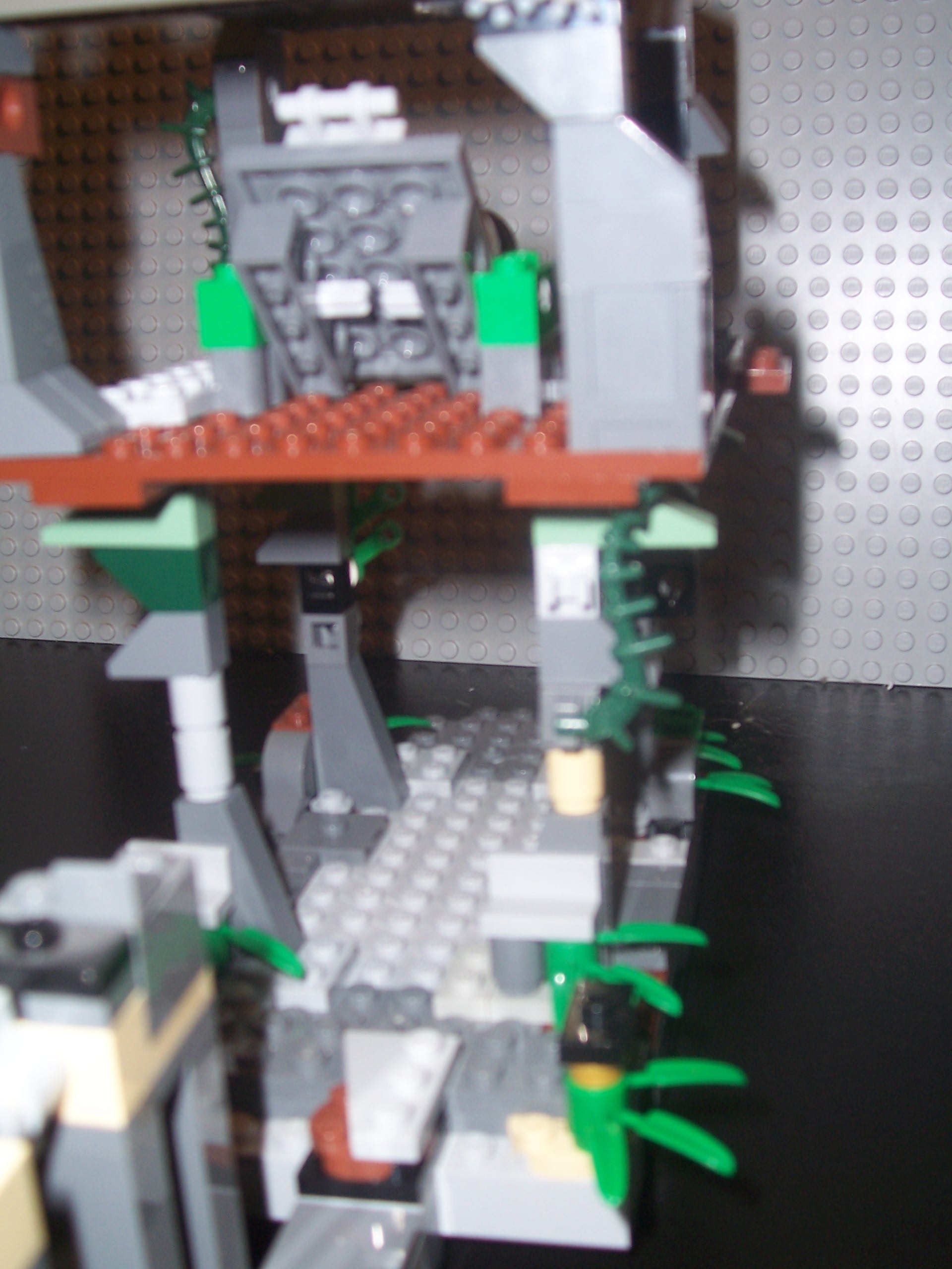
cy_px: 634
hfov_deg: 34.3
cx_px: 476
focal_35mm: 42
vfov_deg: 44.8
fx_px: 1540
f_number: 3
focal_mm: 7
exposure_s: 1/60
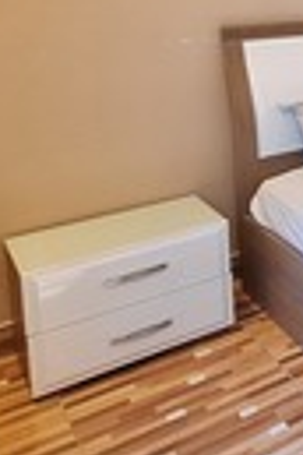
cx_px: 766
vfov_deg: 36.7
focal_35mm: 48
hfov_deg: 14.3
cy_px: -5
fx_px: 606
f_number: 2.2
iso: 160
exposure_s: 1/33
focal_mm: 1.74
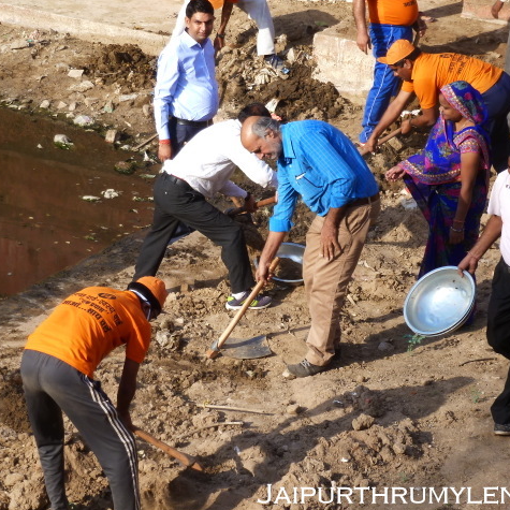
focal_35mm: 156
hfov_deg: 11.2
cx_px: 214
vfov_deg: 11.2
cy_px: 257
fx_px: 2600
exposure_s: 1/200
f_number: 5.2
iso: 100
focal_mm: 23.4
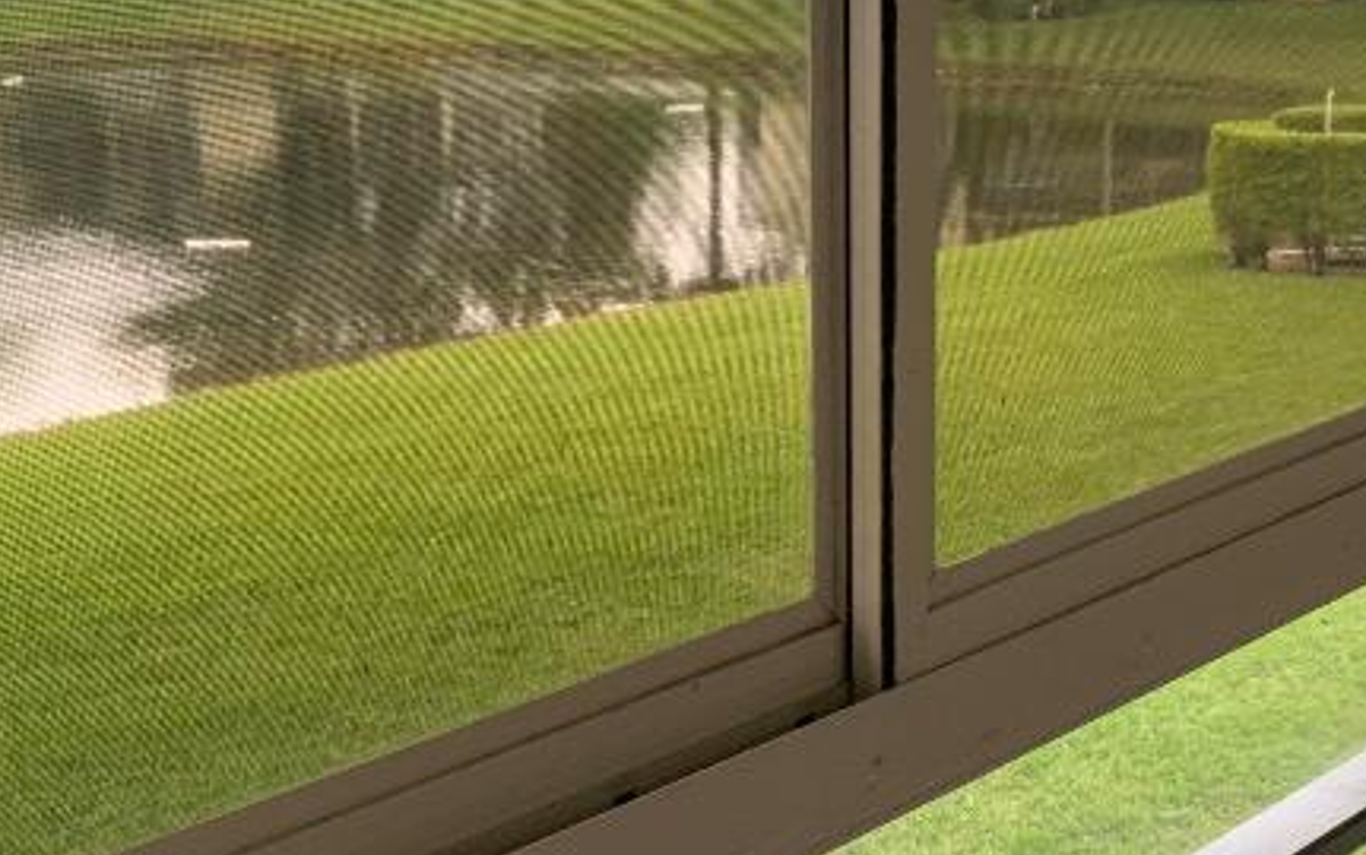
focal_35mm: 73
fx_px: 2719
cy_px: 678
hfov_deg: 28.1
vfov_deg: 17.7
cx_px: 830
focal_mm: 3
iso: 64
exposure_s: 1/101
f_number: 1.8
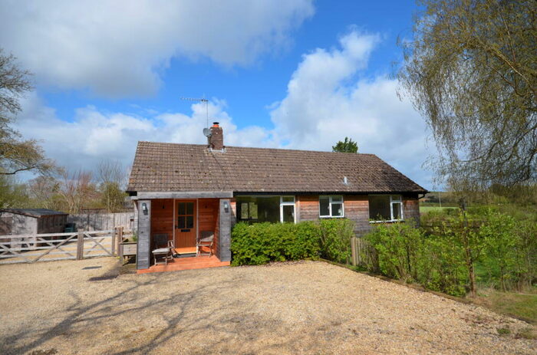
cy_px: 178
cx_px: 268
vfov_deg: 62.9
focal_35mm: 20
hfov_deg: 85.6
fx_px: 290
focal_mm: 13
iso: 100
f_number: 8
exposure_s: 1/250
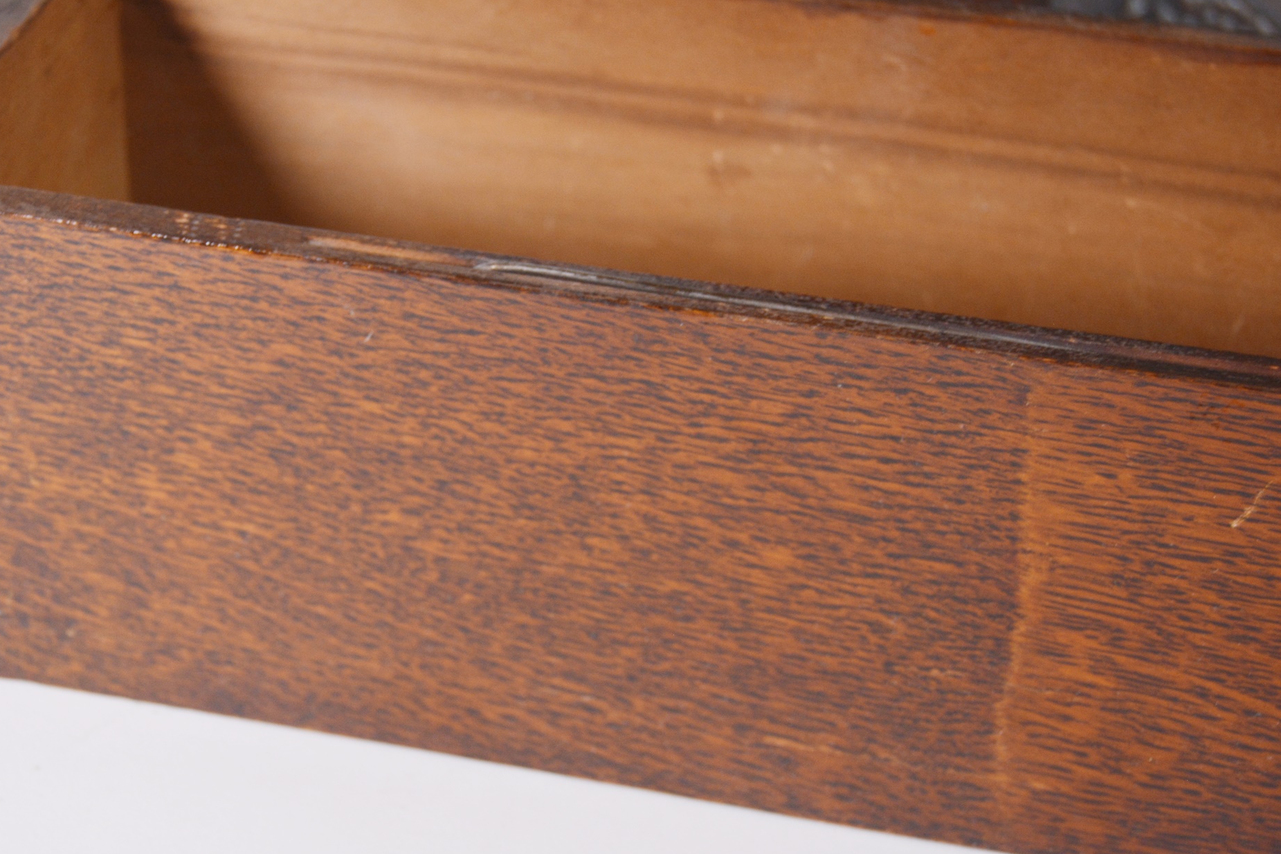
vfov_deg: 17.7
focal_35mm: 77
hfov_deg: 26.2
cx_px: 435
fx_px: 2740
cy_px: 398
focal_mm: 38
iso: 400
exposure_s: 1/125
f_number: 5.6
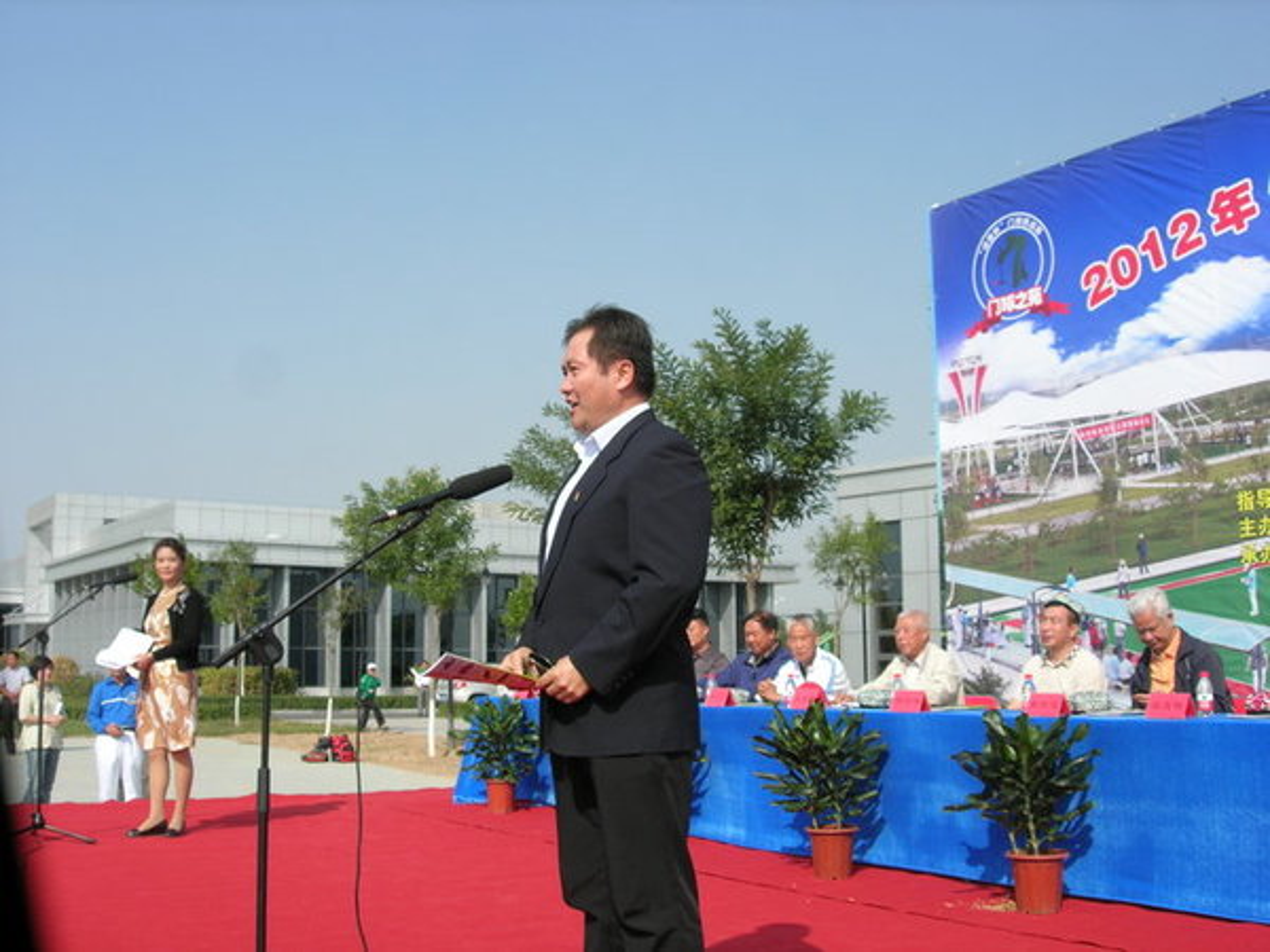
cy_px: 476
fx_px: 1394
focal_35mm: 38
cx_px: 635
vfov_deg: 37.7
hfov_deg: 49.0
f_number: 4.8
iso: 64
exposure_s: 1/526
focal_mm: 7.8
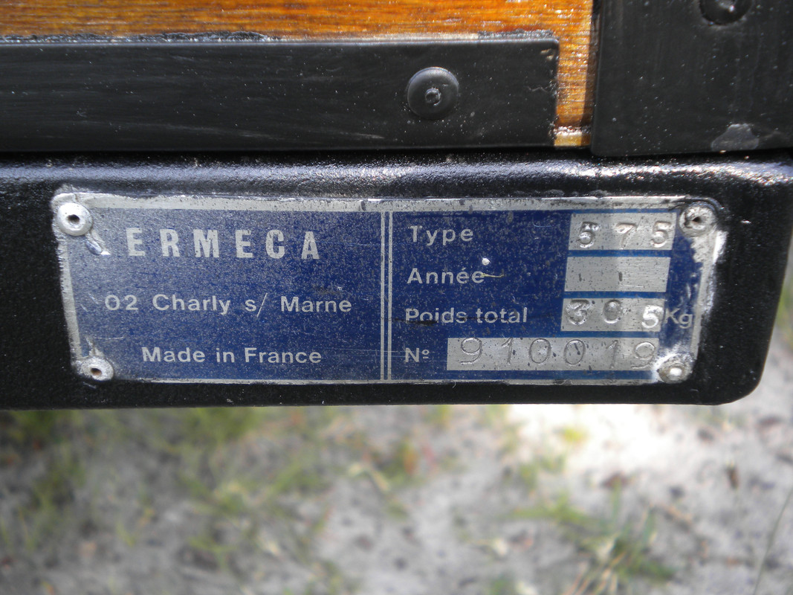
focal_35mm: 52
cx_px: 396
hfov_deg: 36.8
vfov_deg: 28.0
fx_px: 1191
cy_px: 298
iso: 80
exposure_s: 1/81.8
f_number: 3.9
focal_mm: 9.3
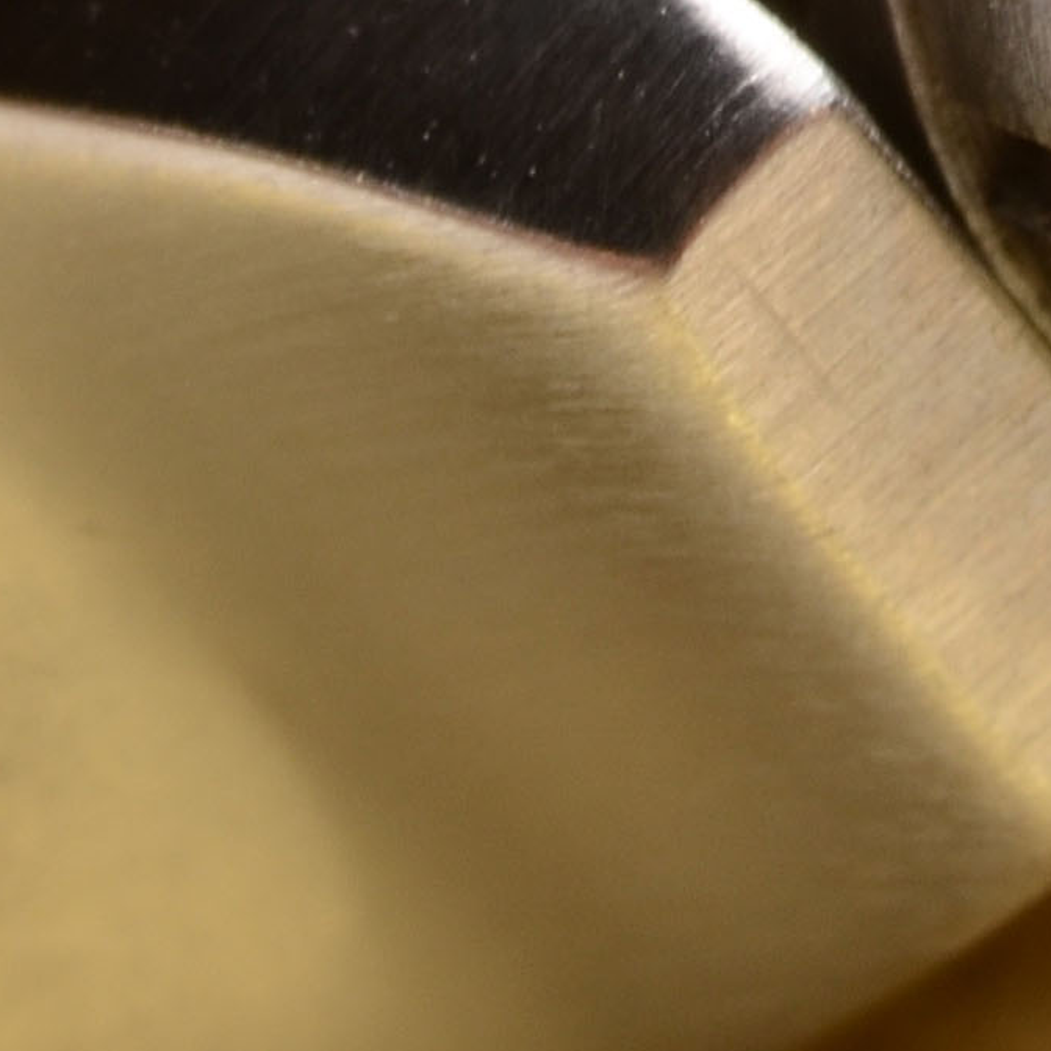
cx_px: 734
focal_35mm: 560
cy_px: -1253
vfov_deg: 3.1
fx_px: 19236
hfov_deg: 3.1
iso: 100
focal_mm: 60
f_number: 16
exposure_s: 1/160
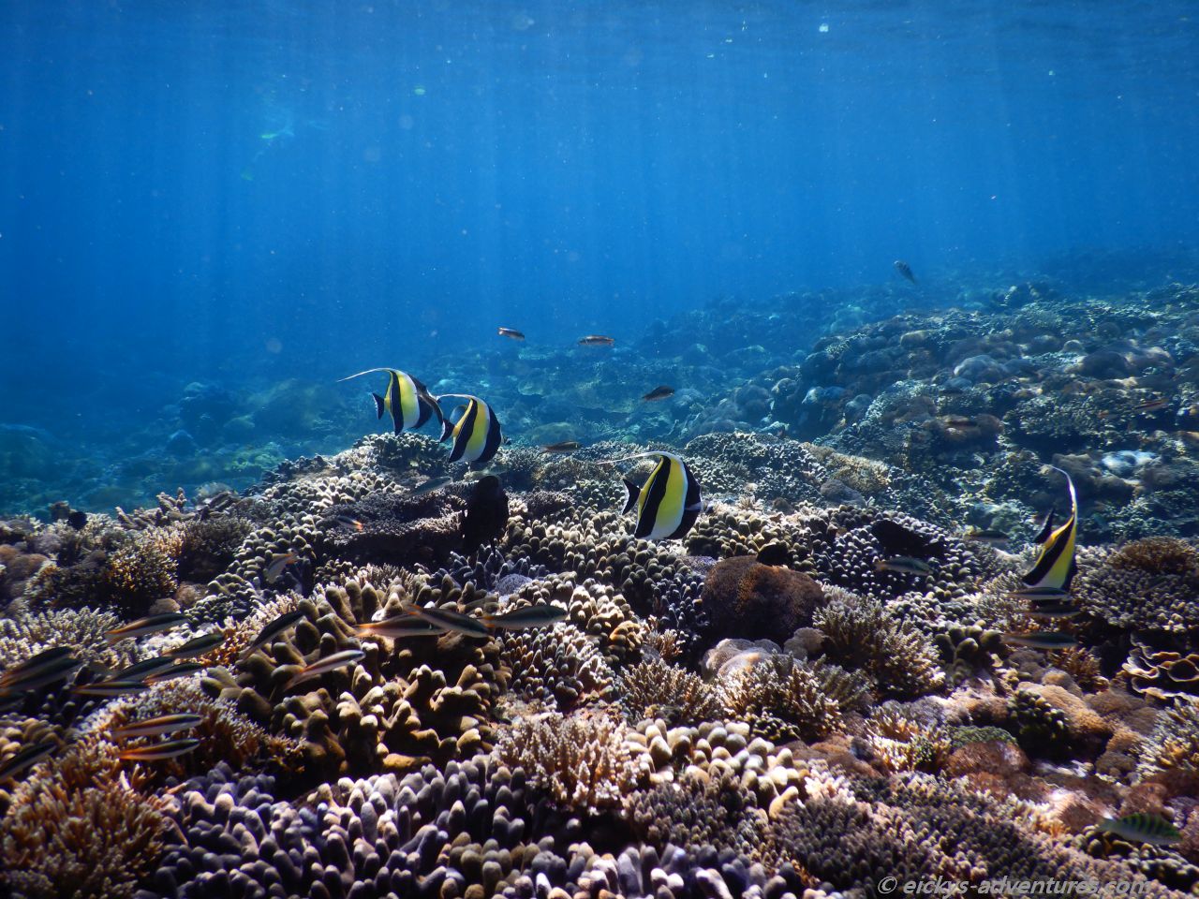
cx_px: 600
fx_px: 831
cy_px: 450
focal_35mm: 24
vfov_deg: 56.8
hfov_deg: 71.6
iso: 125
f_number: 2.8
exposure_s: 1/640
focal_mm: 4.3
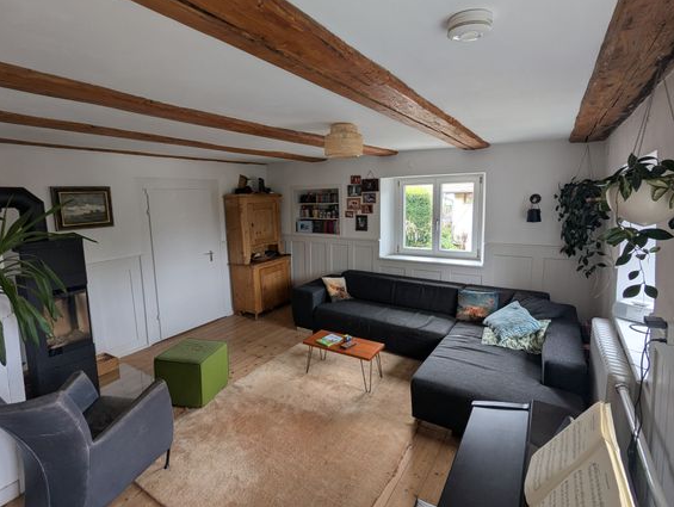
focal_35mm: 17
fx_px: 331
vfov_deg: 74.8
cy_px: 243
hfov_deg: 90.9
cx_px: 317
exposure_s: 1/45.8
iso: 55
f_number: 2.2
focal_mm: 2.35
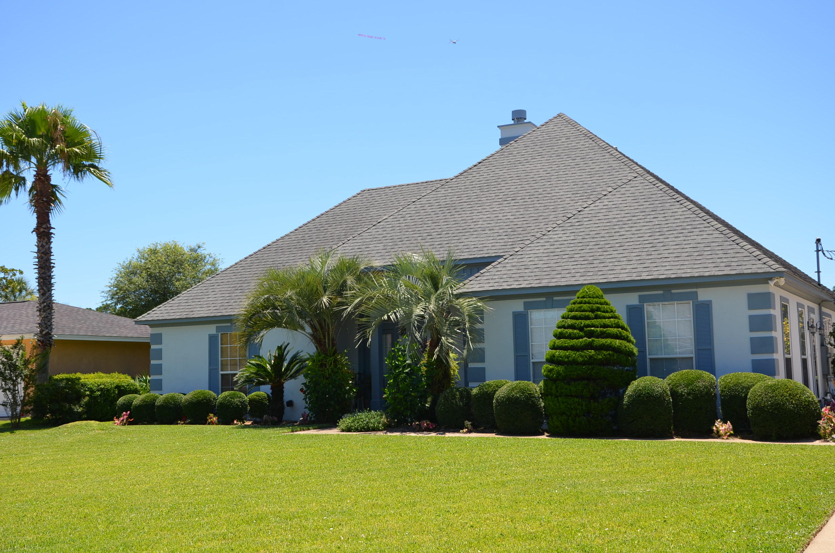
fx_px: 1042
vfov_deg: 29.7
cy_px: 276
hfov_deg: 43.7
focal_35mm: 45
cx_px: 418
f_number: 7.1
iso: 100
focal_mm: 30
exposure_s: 1/250
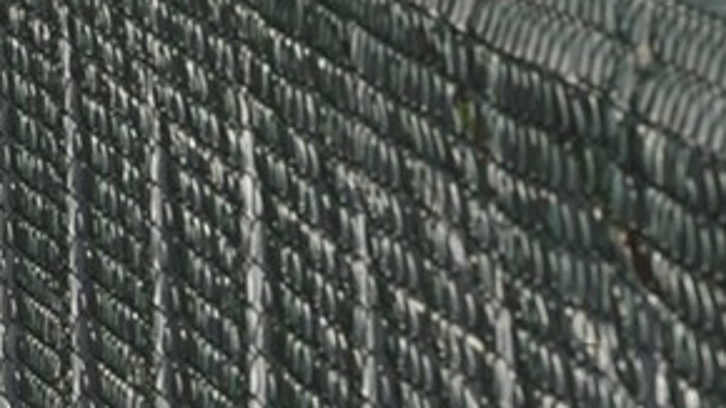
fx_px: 17034
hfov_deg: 2.4
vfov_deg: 1.3
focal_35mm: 885
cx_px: -1214
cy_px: -2353
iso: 200
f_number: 13
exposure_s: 1/320
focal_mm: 102
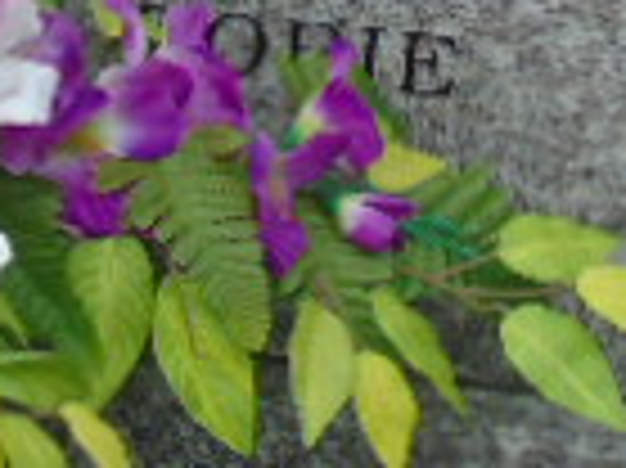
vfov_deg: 5.1
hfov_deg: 6.9
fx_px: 5150
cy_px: -468
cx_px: -45
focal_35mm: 285
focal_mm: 11
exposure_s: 1/250
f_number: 4.5
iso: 80
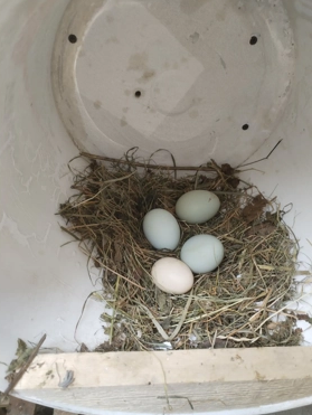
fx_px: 336
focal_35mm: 28
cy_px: 221
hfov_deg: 49.8
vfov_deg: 63.3
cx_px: 160
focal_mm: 4.75
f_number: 1.8
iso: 389
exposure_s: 1/30
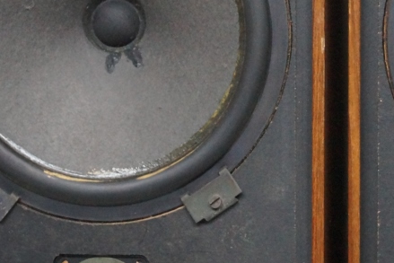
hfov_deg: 14.2
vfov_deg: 9.6
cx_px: 316
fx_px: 1569
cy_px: 55
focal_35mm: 143
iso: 3200
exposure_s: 1/60
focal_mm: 35
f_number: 5
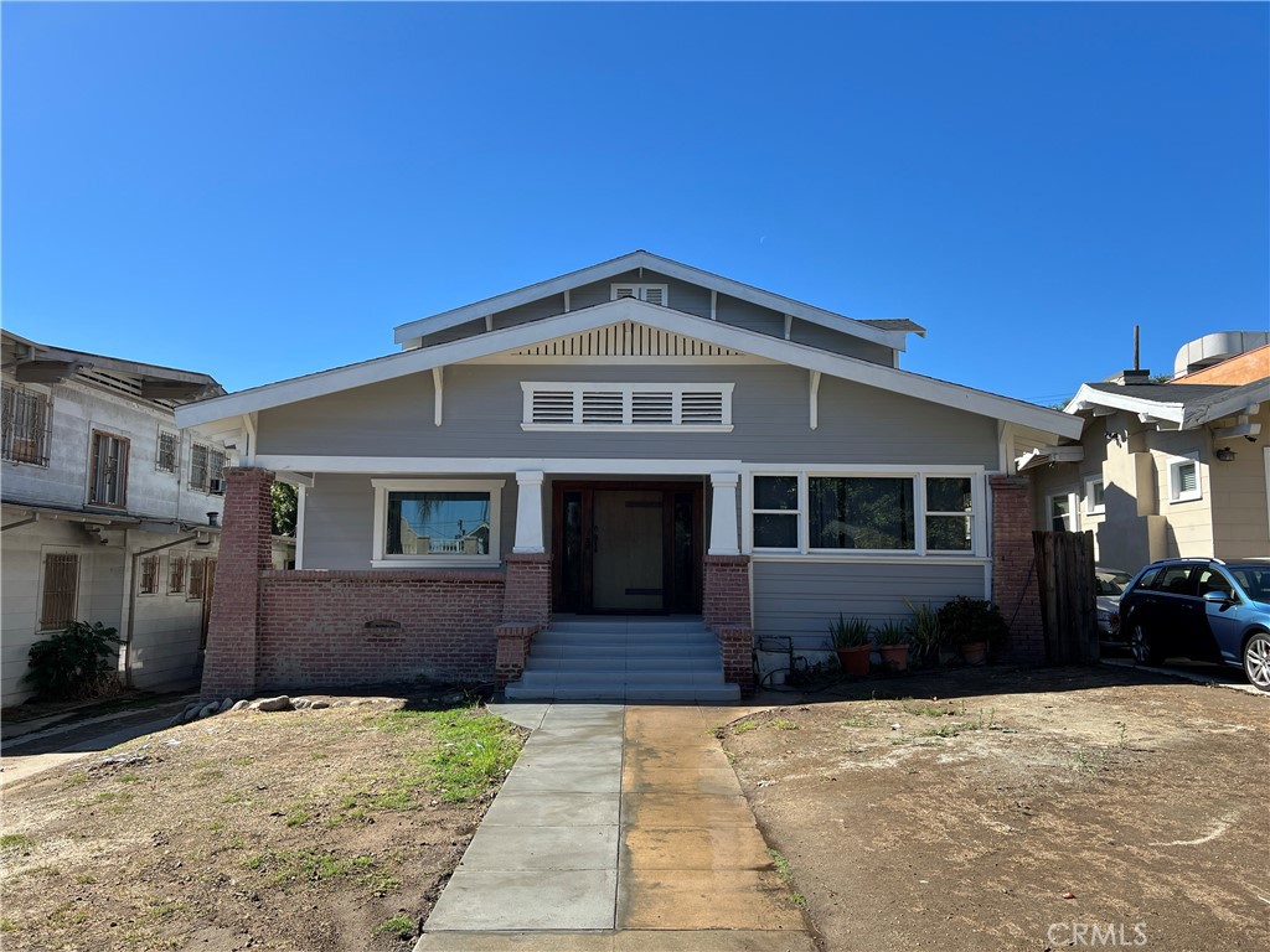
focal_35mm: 26
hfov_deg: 67.3
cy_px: 476
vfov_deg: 53.1
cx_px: 635
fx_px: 954
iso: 50
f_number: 1.5
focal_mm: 5.7
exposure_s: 1/2513
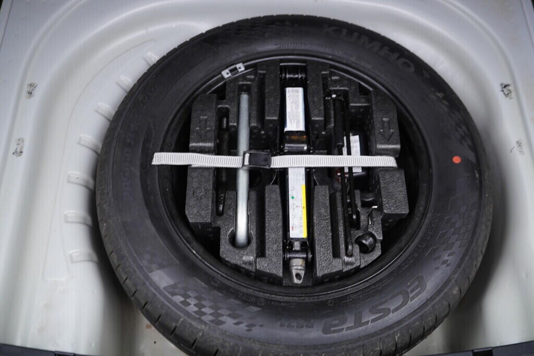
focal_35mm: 36
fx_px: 534
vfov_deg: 36.9
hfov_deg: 53.1
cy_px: 178
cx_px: 267
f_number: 2.8
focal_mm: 24
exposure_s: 1/40
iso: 250
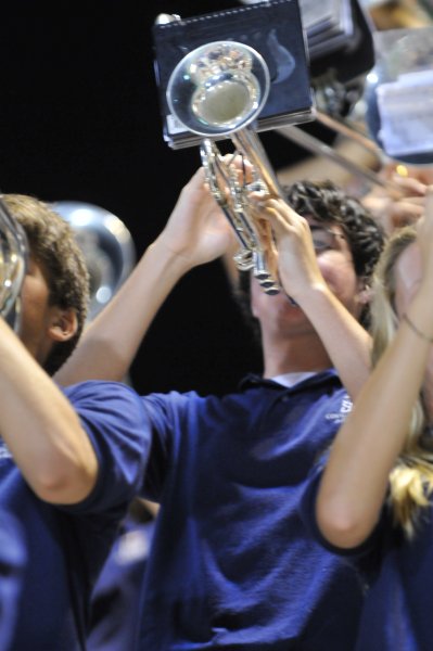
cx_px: 216
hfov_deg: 4.6
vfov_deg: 6.9
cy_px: 326
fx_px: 5421
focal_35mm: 300
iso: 1600
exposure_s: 1/40
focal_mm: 200
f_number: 2.8
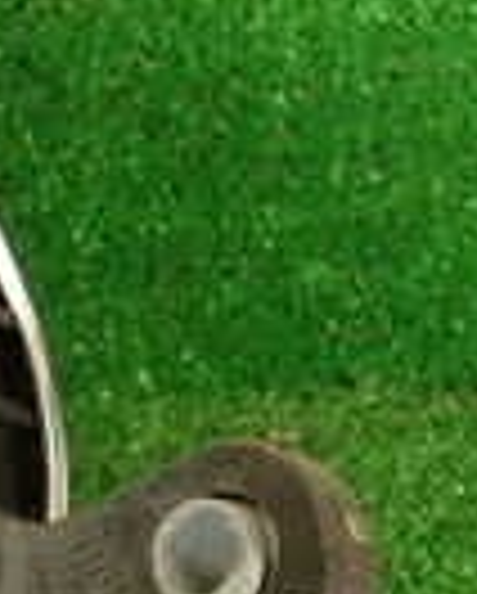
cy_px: 216
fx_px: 2500
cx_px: -778
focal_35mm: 142
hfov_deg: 9.4
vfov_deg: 13.5
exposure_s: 1/60
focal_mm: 5.79
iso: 200
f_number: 2.4
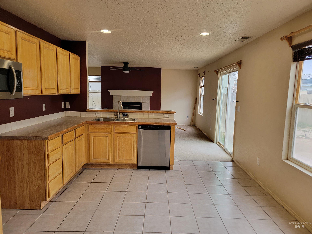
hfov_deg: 71.6
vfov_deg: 56.8
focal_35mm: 24
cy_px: 117
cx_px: 156
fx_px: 216
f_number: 1.8
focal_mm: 6.7
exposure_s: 1/120
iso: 100
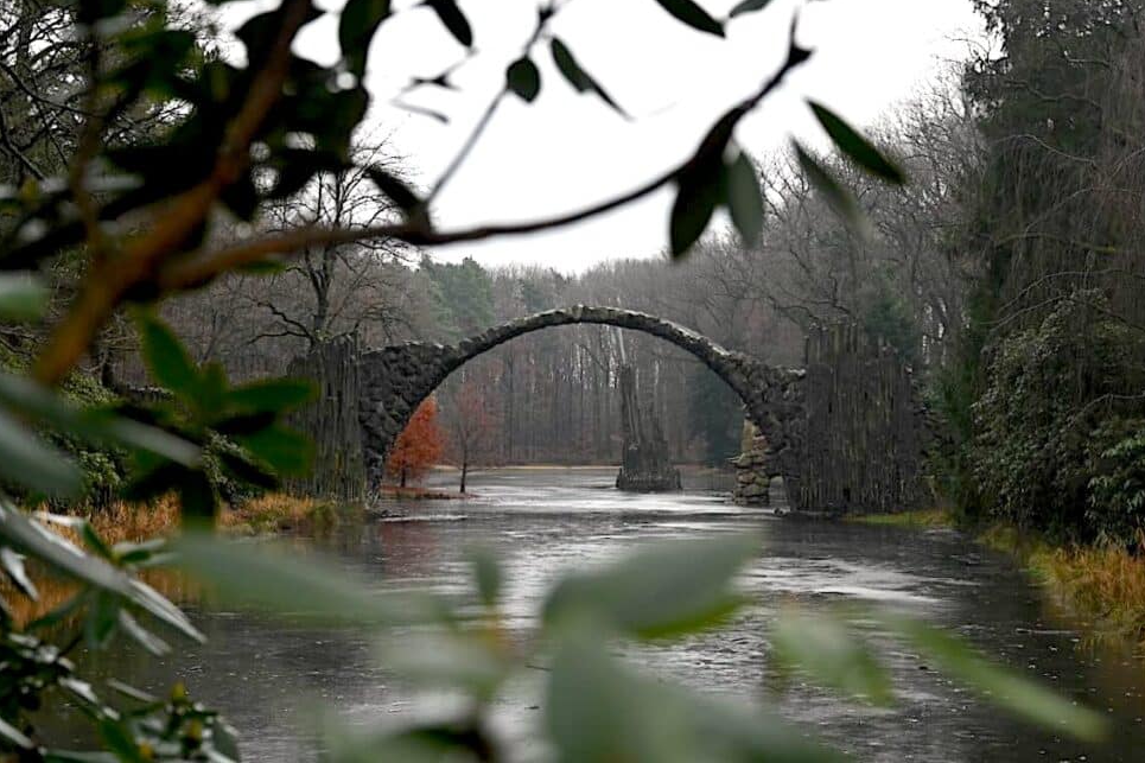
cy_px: 361
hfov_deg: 38.2
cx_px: 581
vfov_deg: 26.0
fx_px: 1653
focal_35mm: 52
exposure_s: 1/250
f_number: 5.6
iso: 200
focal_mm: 49
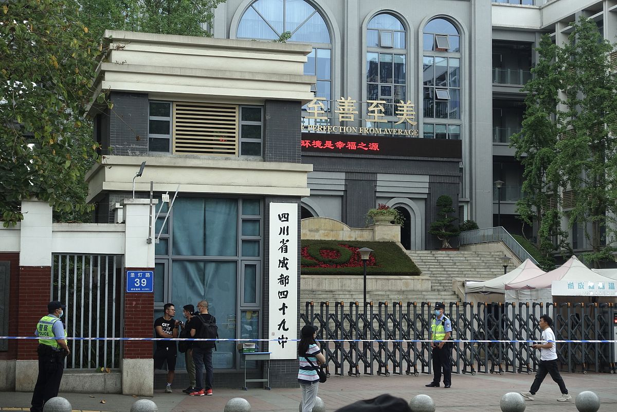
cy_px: 206
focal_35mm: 69
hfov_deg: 29.2
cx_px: 308
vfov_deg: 19.7
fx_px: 1182
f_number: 4.5
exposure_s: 1/250
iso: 200
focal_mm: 25.37
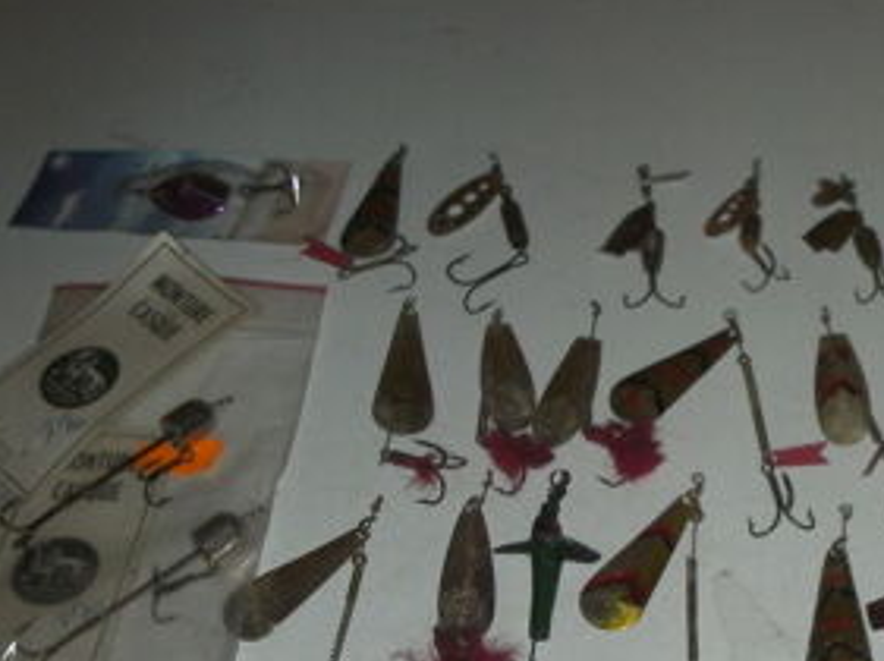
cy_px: 478
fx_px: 1658
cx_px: 702
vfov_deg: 22.4
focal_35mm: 65
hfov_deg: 29.2
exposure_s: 1/30
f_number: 5.6
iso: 200
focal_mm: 6.3
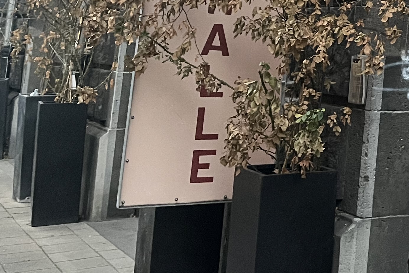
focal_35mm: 79
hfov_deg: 22.0
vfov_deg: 16.5
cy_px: -58
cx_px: 583
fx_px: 897
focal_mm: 5.1
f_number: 1.6
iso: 640
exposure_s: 1/30
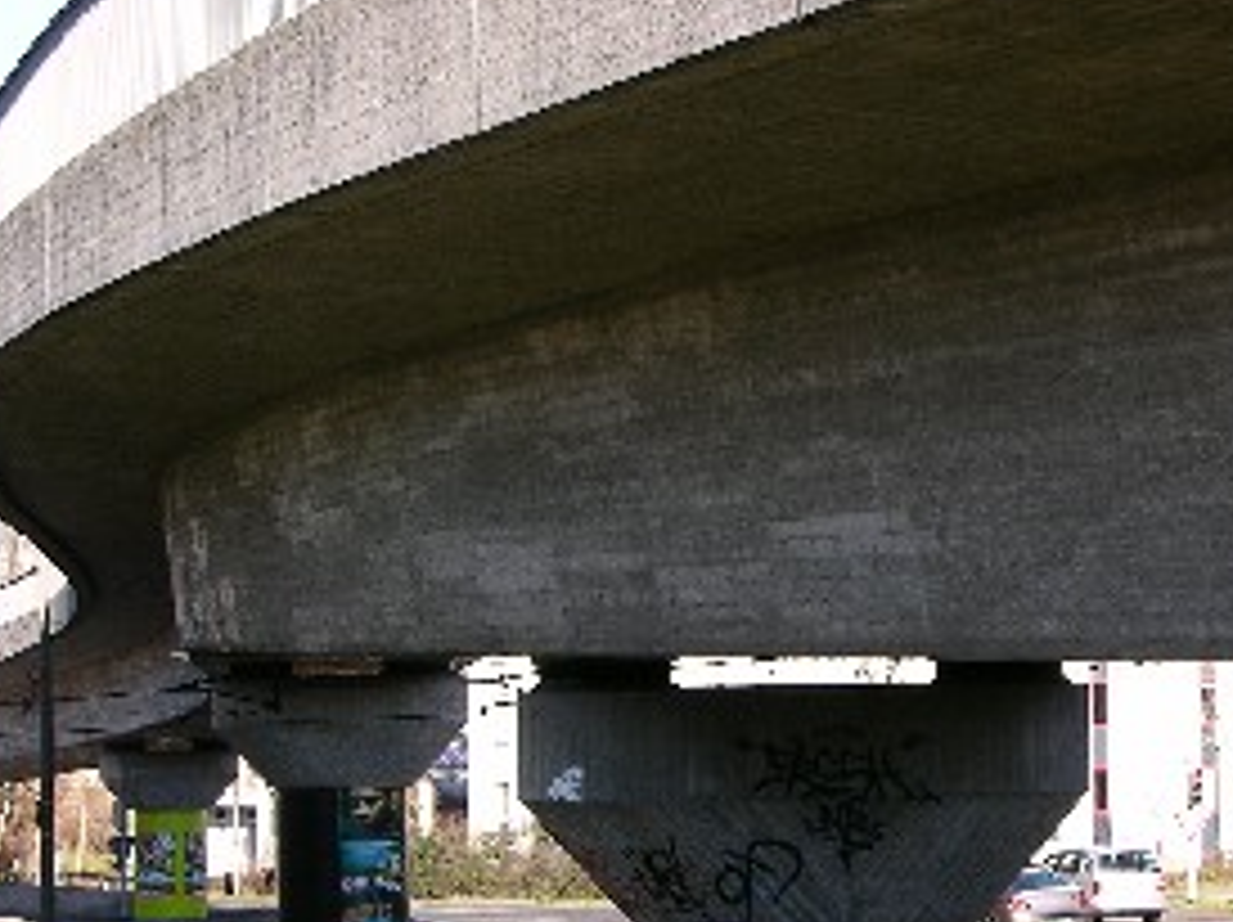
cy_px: 630
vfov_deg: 9.9
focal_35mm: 150
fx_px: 5338
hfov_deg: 13.1
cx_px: 965
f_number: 5.9
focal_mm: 17.8
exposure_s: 1/95
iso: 50
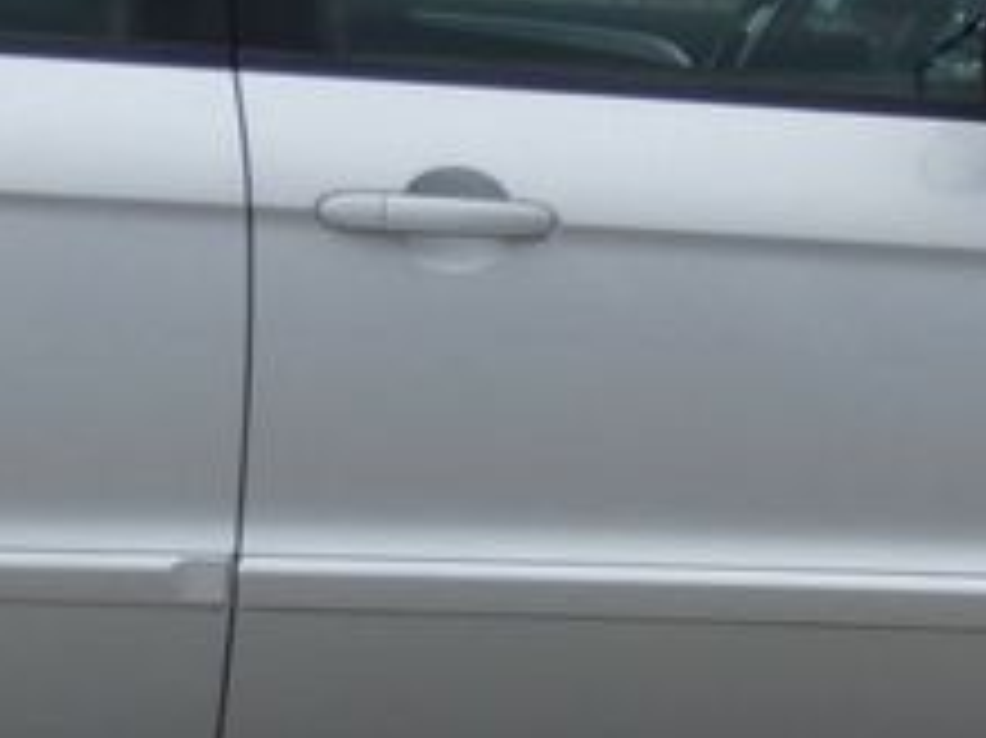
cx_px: 279
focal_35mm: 285
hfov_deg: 6.9
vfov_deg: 5.2
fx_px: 8113
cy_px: 104
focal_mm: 10.8
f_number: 4.1
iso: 80
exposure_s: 1/400
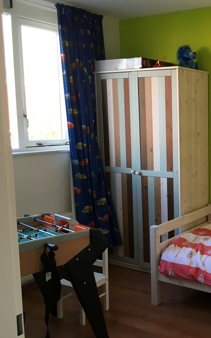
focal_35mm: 42
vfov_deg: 47.2
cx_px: 220
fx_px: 387
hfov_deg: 28.3
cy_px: 169
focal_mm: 4.15
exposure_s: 1/33
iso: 40
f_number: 2.2
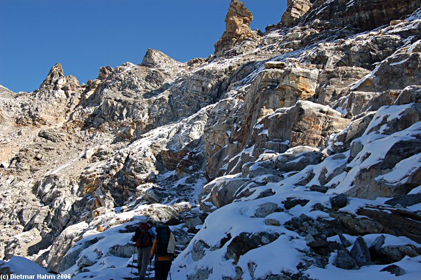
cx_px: 210
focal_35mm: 42
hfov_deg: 46.4
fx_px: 491
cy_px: 140
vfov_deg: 31.8
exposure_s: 1/250
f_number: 10
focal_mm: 28
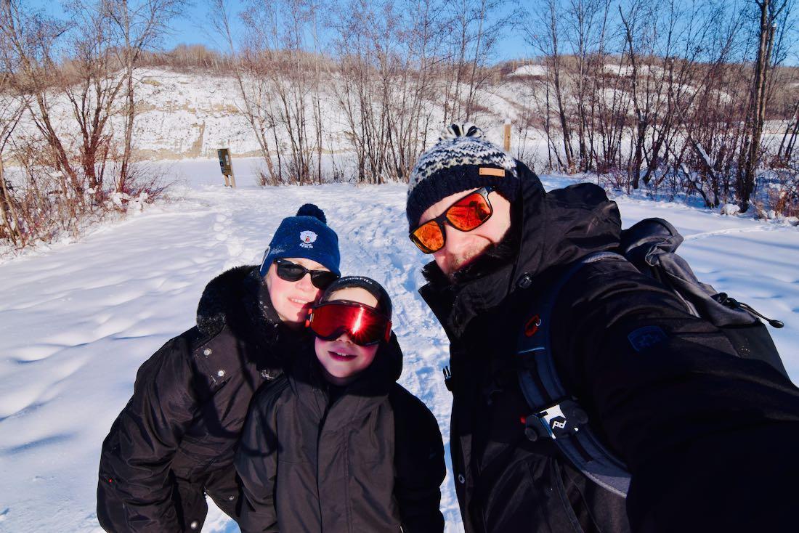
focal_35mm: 16
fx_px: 366
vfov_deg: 72.1
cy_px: 266
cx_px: 400
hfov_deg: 95.0
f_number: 11
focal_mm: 11
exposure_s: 1/500
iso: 400
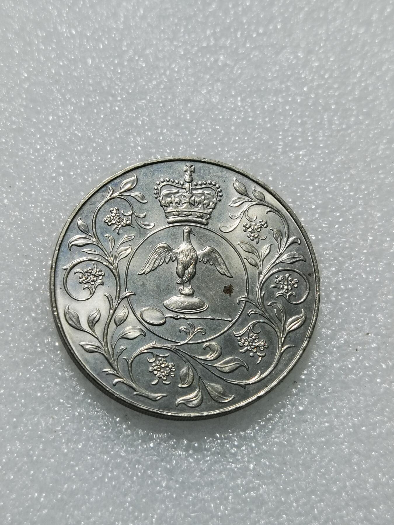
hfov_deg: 22.6
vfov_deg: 29.8
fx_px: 986
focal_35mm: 65
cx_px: 197
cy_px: 262
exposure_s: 1/100
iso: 64
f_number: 1.9
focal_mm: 6.67
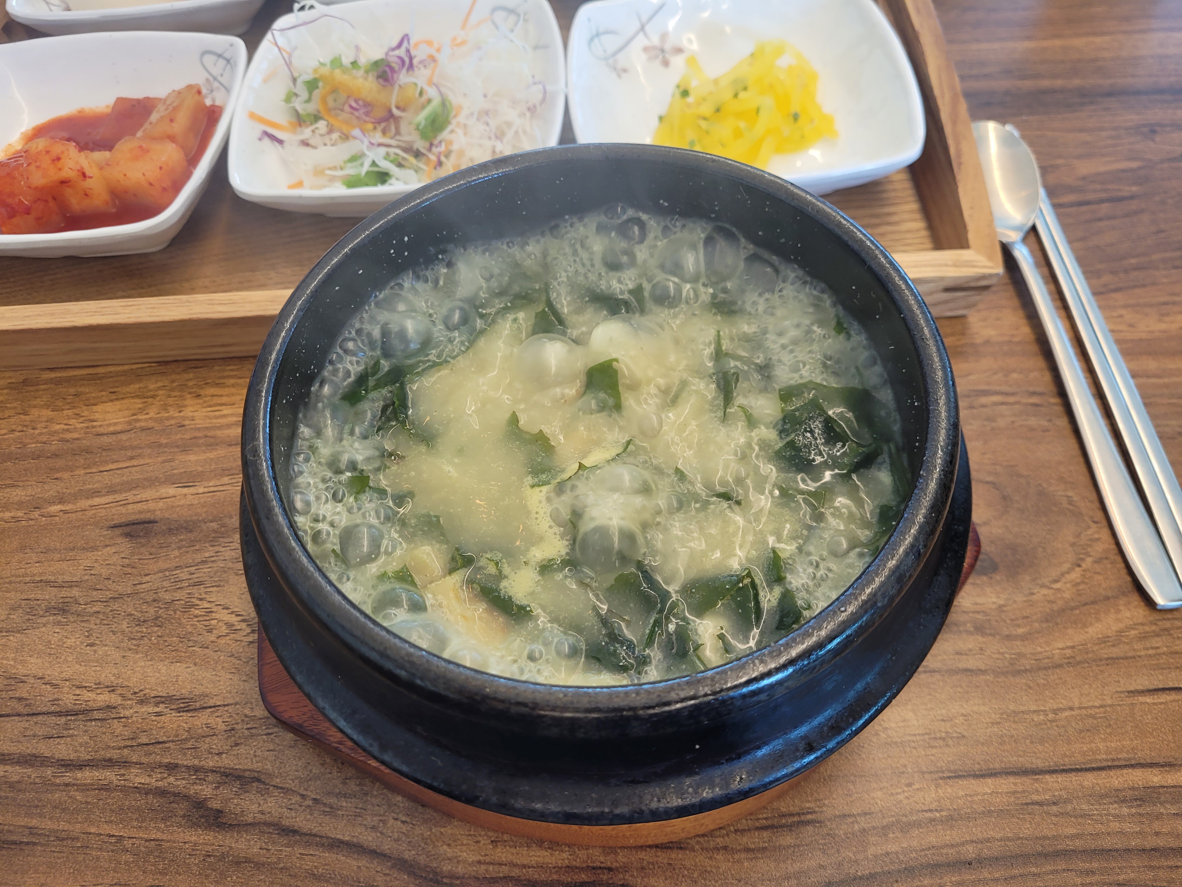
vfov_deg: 53.1
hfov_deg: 67.3
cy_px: 444
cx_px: 591
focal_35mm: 26
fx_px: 888
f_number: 1.8
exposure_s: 1/120
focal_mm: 5.4
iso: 100
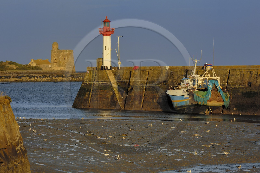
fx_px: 1625
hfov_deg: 9.2
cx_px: 130
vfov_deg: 6.1
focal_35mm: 225
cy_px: 86
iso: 100
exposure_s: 1/160
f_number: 7.6
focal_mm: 150
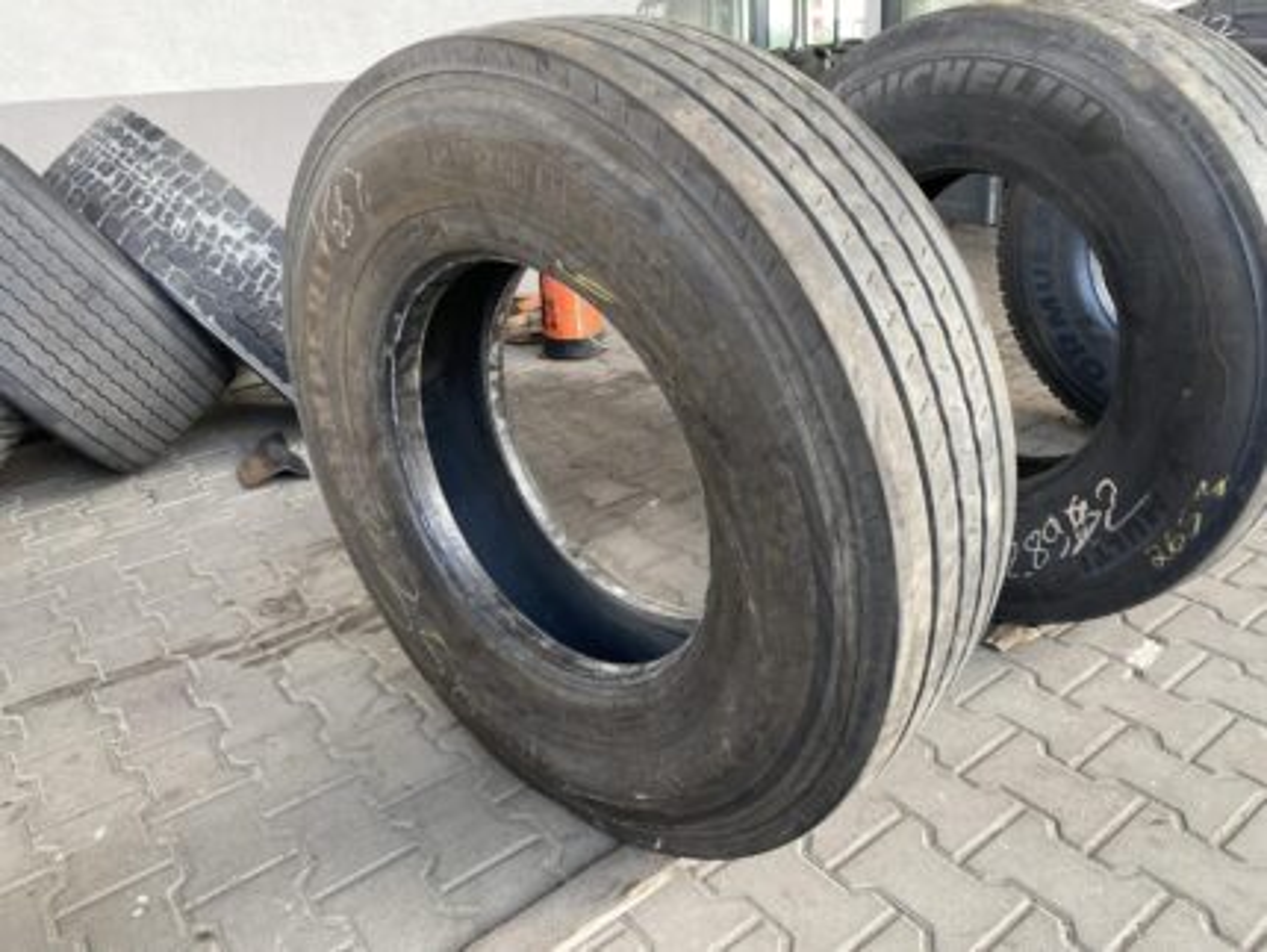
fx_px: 952
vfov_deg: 53.1
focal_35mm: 26
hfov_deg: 67.3
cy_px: 476
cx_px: 634
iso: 80
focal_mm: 4.25
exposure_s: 1/121
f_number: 1.8
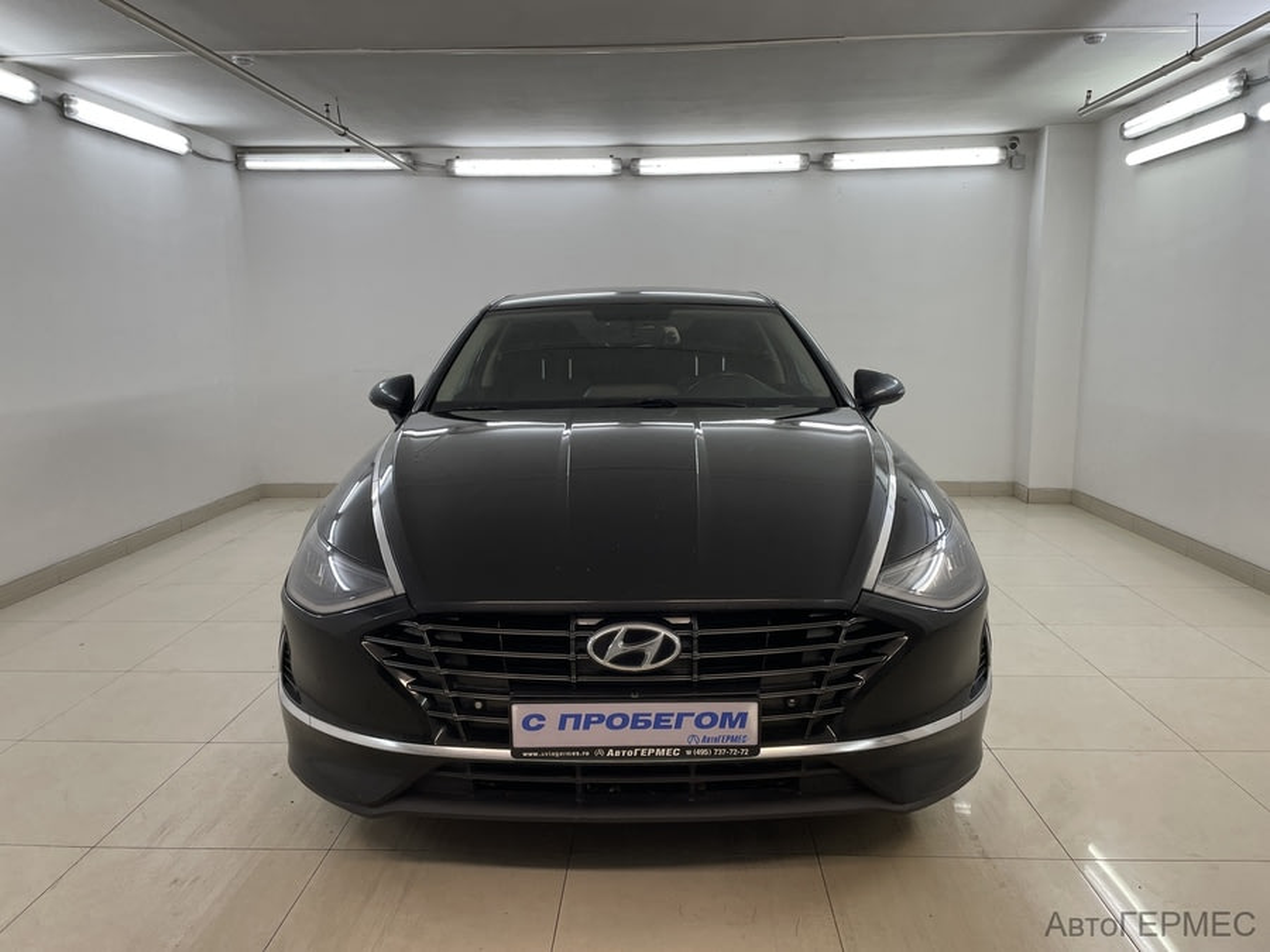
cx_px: 635
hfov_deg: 67.3
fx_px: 954
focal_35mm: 26
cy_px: 476
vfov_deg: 53.1
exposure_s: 1/100
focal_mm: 4.2
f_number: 1.6
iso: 50
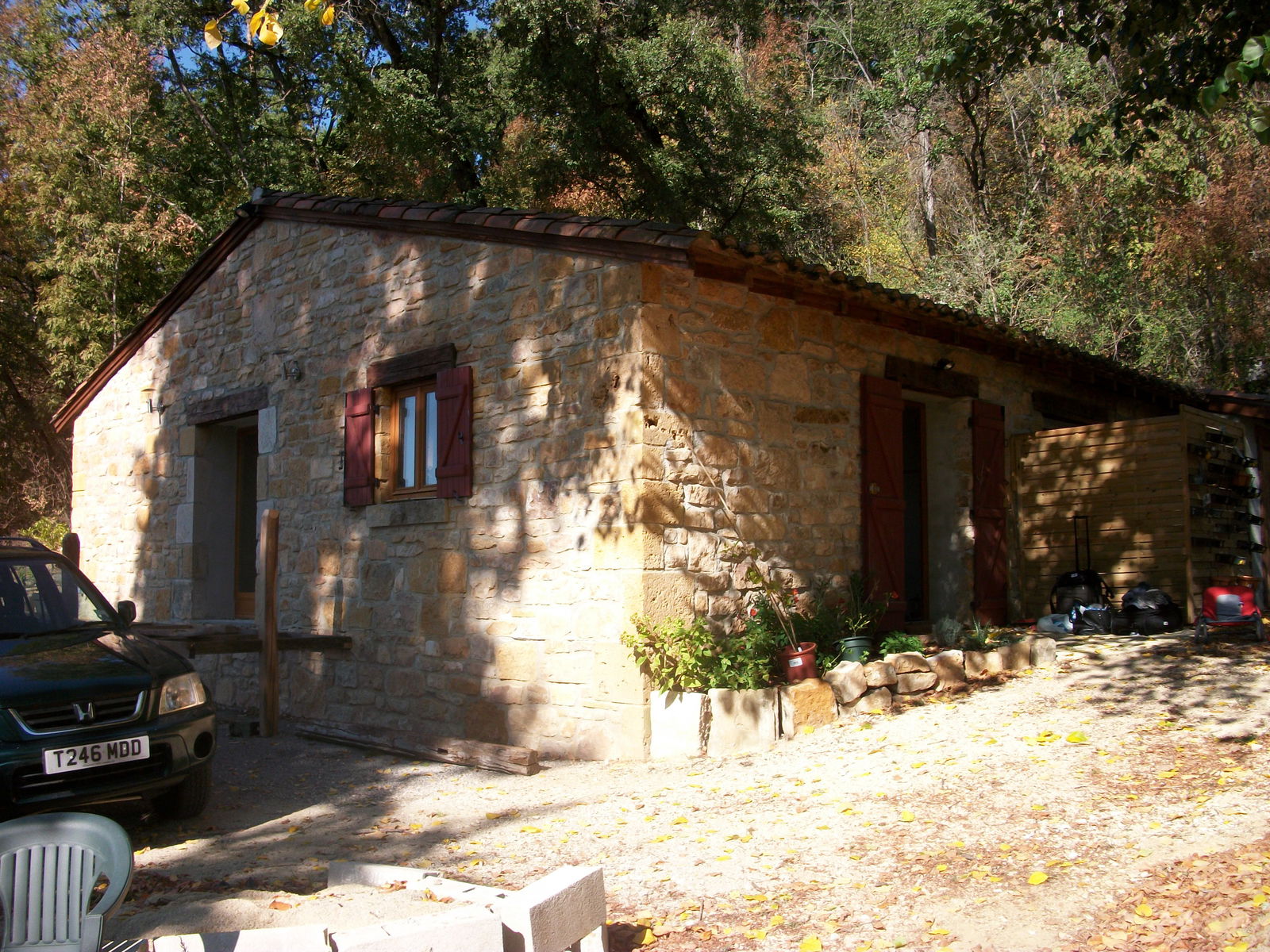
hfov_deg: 58.4
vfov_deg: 45.4
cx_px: 635
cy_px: 476
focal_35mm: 31
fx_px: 1137
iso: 80
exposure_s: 1/86.9
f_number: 8.8
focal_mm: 5.7
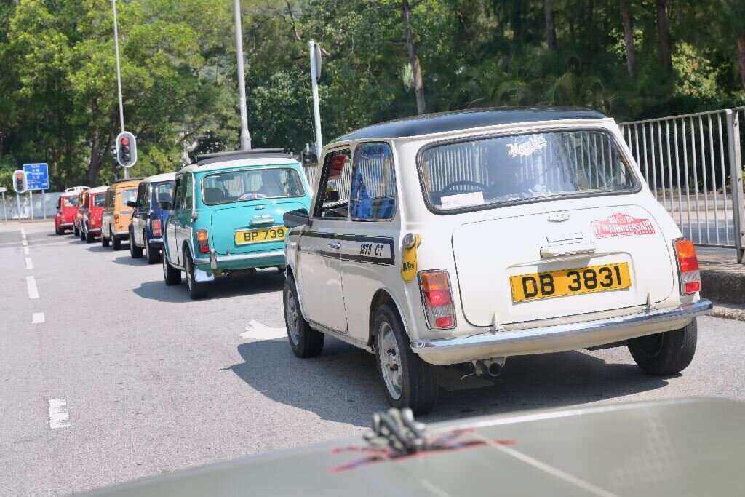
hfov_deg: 42.7
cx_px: 372
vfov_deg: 29.3
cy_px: 248
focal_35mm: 46
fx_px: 952
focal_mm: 46
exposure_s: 1/320
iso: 160
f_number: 7.1
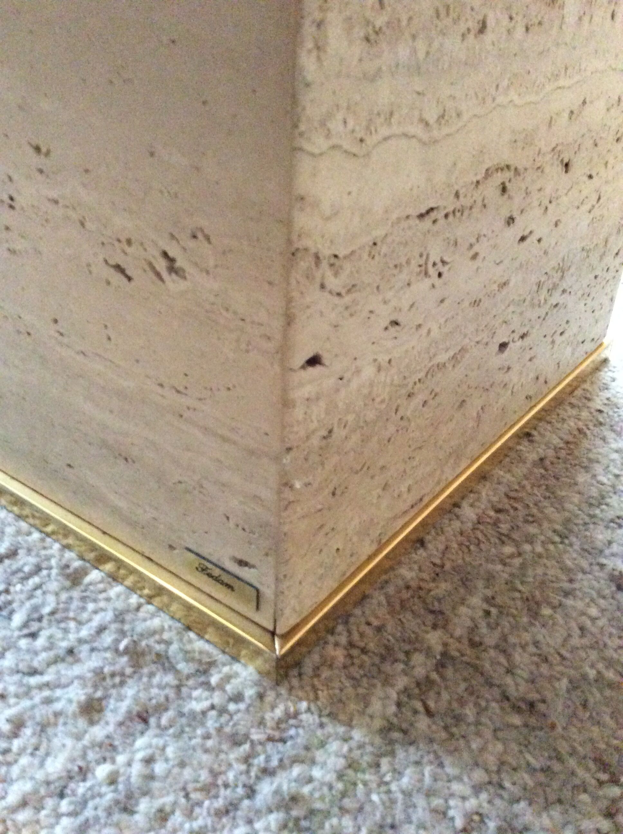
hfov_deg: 44.1
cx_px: 312
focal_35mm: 32
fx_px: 770
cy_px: 417
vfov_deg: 56.9
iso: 500
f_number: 2.4
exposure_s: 1/17
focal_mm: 3.3
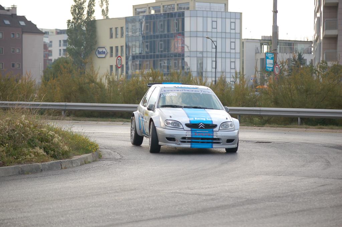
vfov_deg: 10.6
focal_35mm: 129
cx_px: 171
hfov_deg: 15.9
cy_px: 114
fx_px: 1224
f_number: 4.5
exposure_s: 1/800
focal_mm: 86
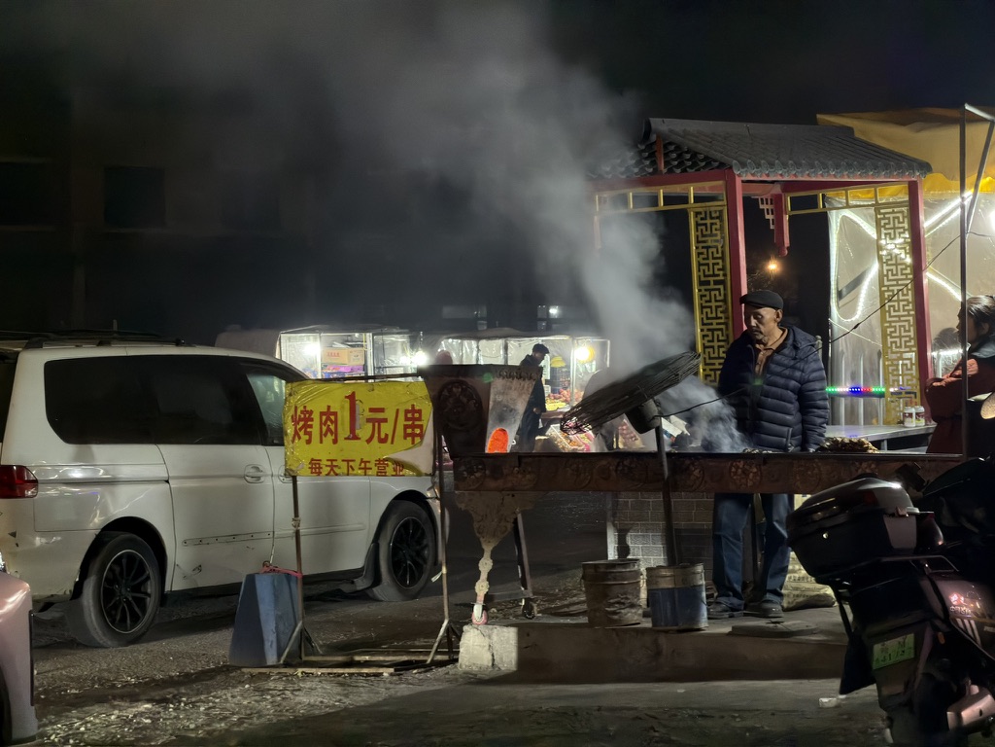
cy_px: 374
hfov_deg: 19.6
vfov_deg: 14.8
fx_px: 2874
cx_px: 498
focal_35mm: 100
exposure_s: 1/25
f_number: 2.8
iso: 1250
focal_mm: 16.89
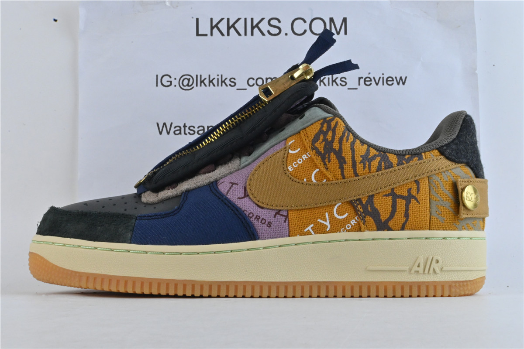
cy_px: 174
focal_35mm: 60
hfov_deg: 33.4
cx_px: 262
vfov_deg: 22.6
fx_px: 873
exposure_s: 1/15
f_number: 36
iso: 1600
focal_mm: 40
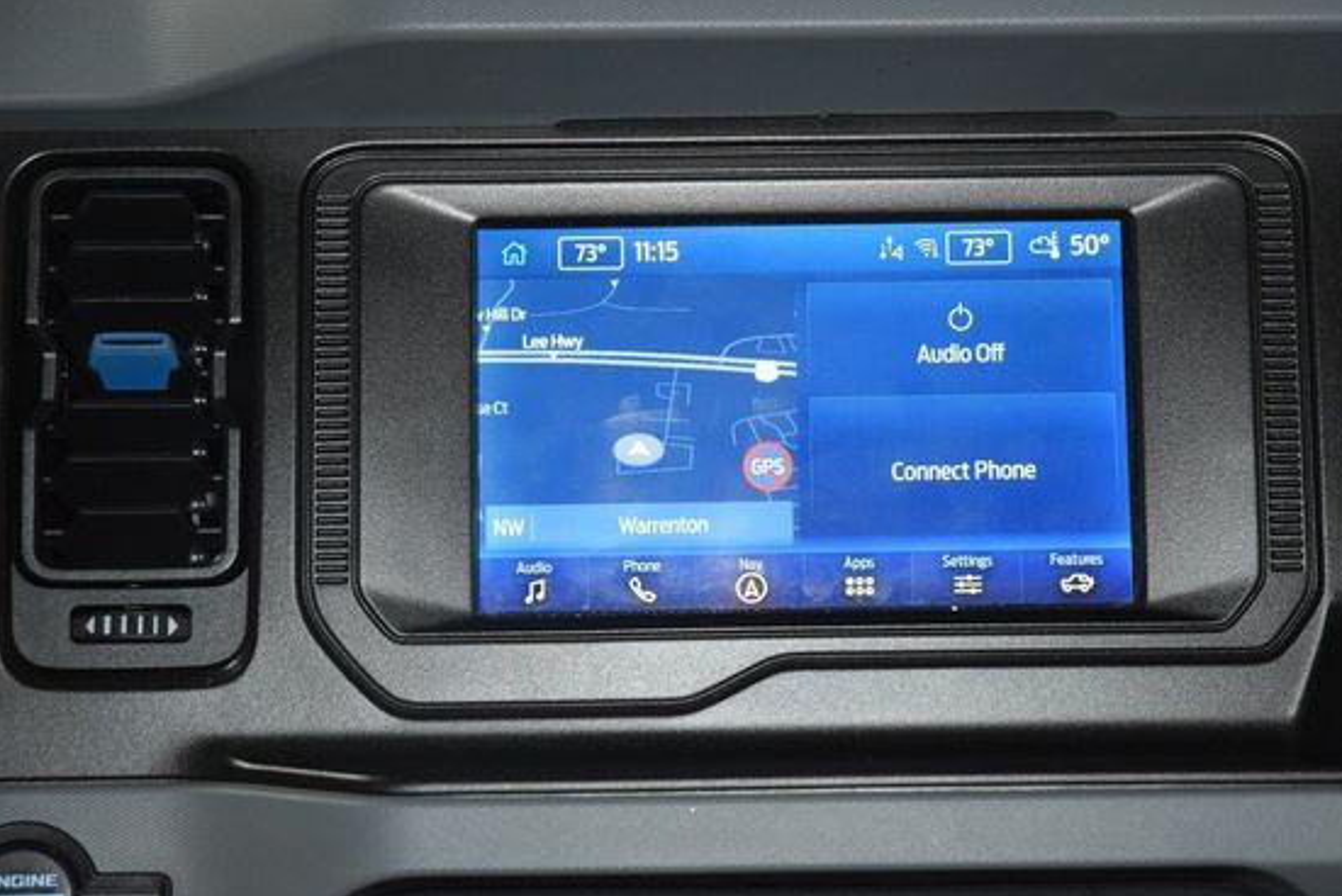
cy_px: 432
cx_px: 775
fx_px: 4550
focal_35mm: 122
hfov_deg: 16.8
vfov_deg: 11.2
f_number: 4.5
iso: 3200
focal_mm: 70
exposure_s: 1/50
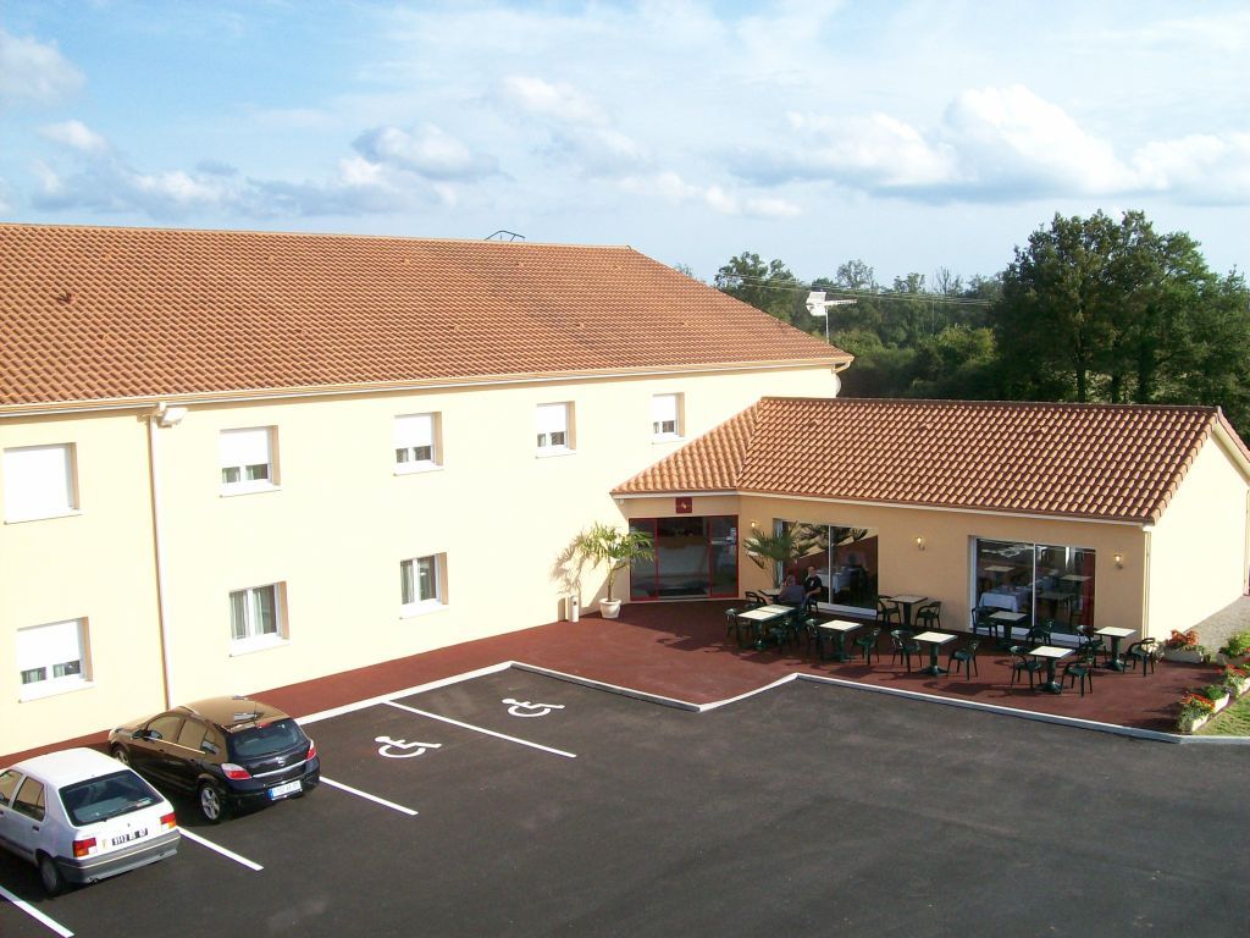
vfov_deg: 39.7
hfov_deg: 51.4
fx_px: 1300
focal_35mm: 36
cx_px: 625
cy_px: 469
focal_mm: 6
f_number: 4.8
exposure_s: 1/368
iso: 80
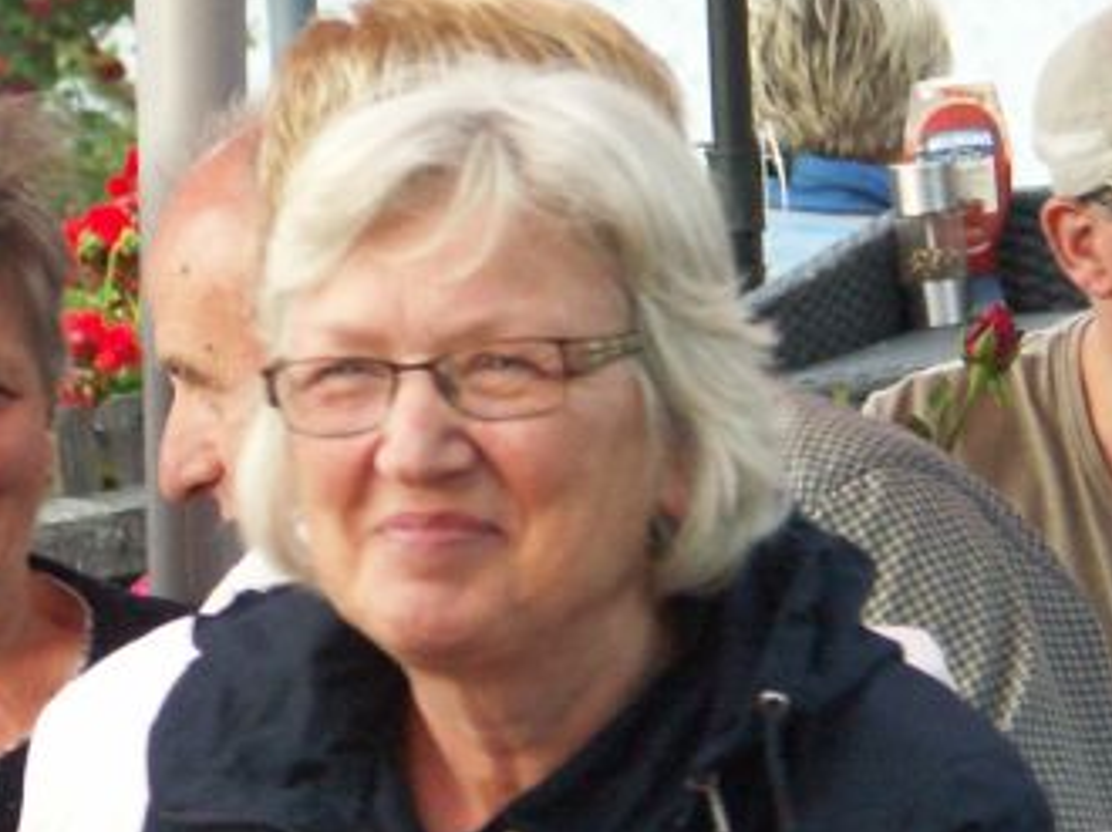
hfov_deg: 3.8
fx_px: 16821
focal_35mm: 524
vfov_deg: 2.8
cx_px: -111
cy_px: 461
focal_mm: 34.55
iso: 200
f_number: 3.5
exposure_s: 1/60
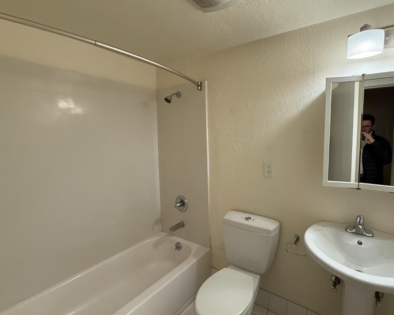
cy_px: 150
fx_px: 198
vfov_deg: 76.9
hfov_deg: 88.0
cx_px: 245
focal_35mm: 17
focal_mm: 2.22
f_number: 2.2
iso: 320
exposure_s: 1/120
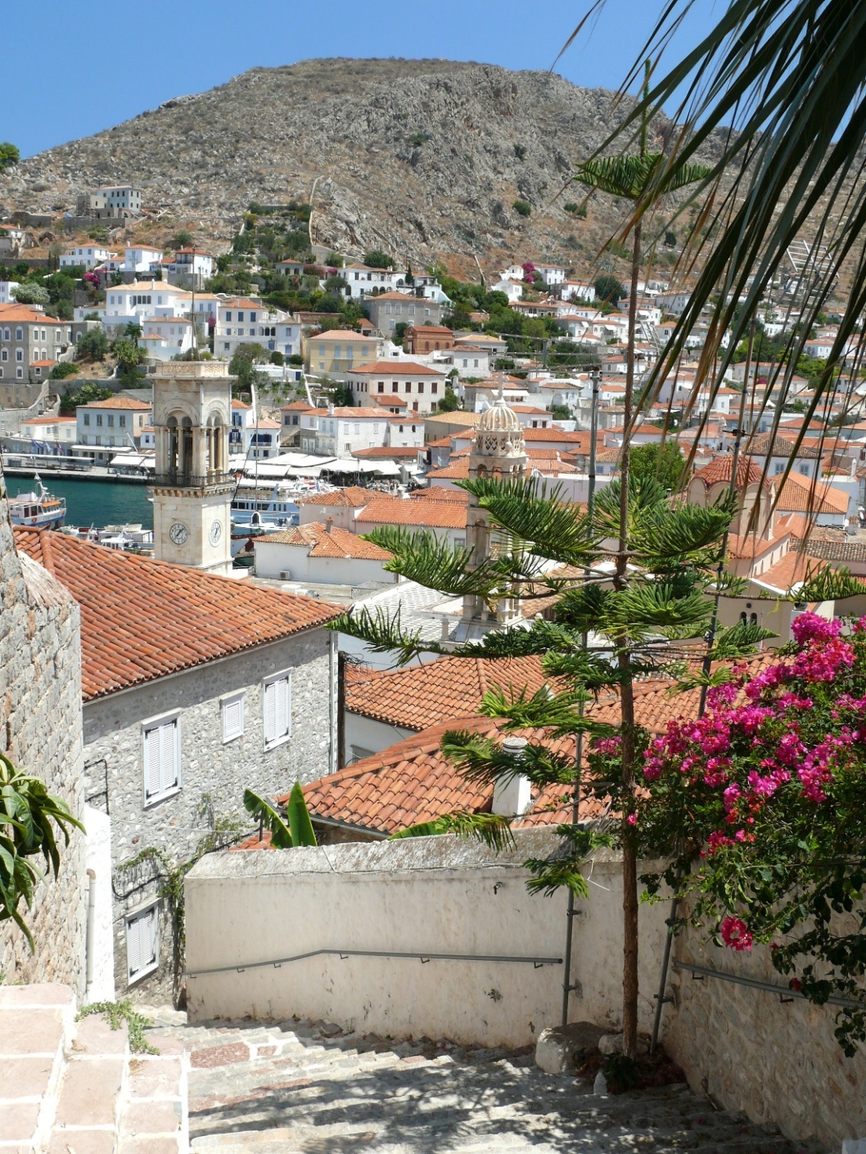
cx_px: 433
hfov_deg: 40.7
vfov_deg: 52.6
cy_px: 577
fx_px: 1167
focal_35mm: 35
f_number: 5.6
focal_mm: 7.4
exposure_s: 1/200
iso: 100
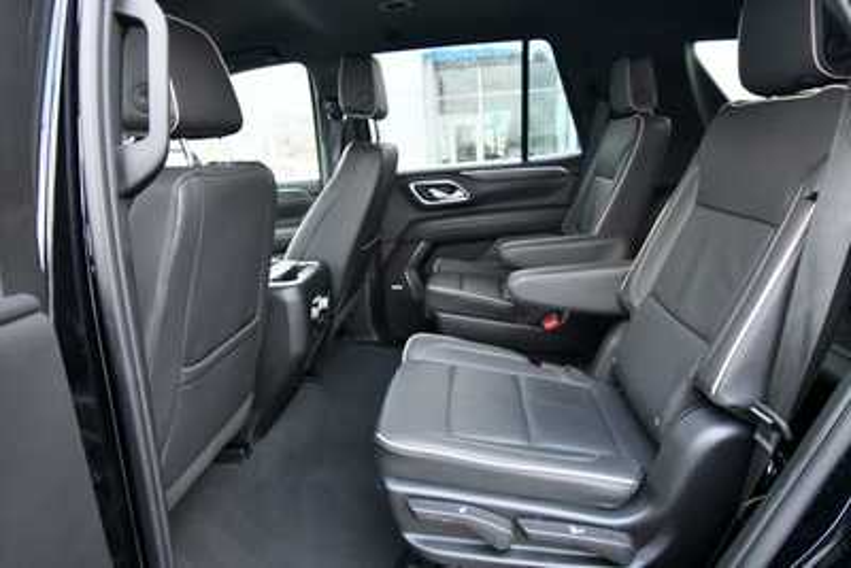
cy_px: 284
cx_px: 426
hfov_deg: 78.6
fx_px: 520
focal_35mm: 22
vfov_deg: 57.3
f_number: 5
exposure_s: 1/60
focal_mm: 15
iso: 3600
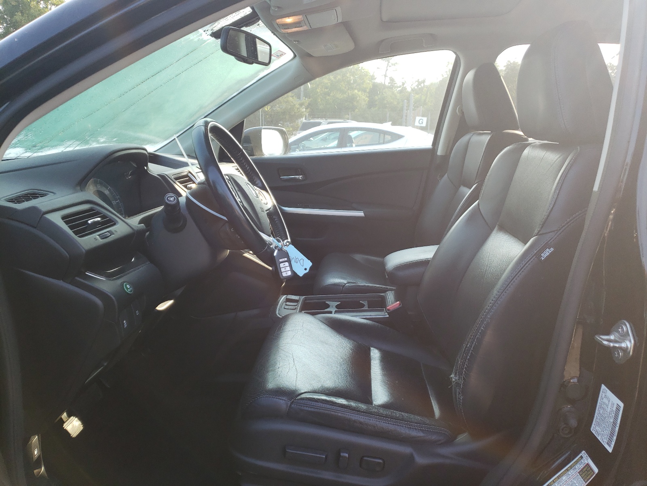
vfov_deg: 53.1
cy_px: 243
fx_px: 486
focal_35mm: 26
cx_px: 324
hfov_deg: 67.3
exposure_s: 1/345
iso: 50
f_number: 1.5
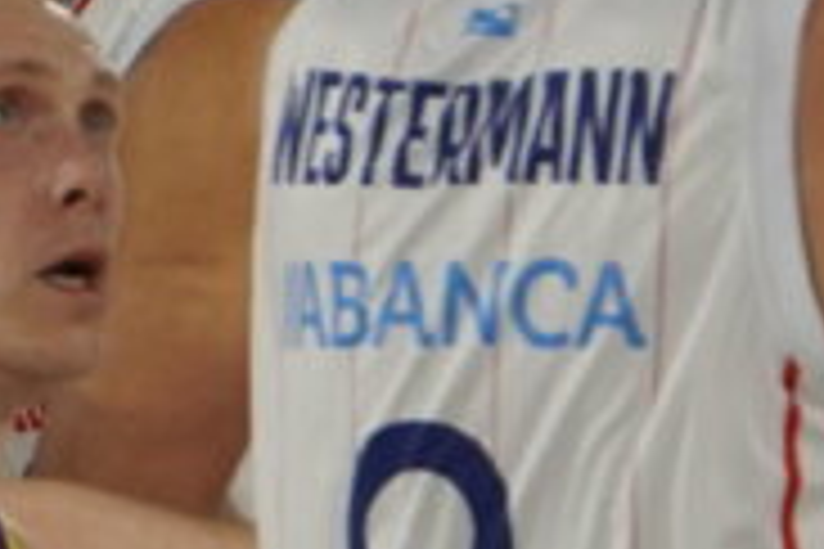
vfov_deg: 0.6
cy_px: 920
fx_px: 50420
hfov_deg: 0.9
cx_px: 351
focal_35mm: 2203
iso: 1250
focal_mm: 210
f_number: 6.3
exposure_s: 1/400
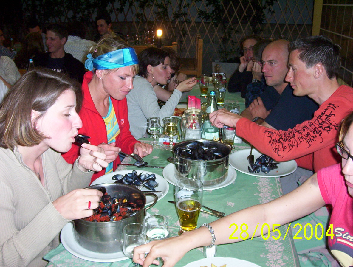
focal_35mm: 43
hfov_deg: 43.7
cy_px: 134
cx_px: 176
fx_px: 440
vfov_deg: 33.8
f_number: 2.73
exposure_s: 1/60
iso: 140
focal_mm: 5.77
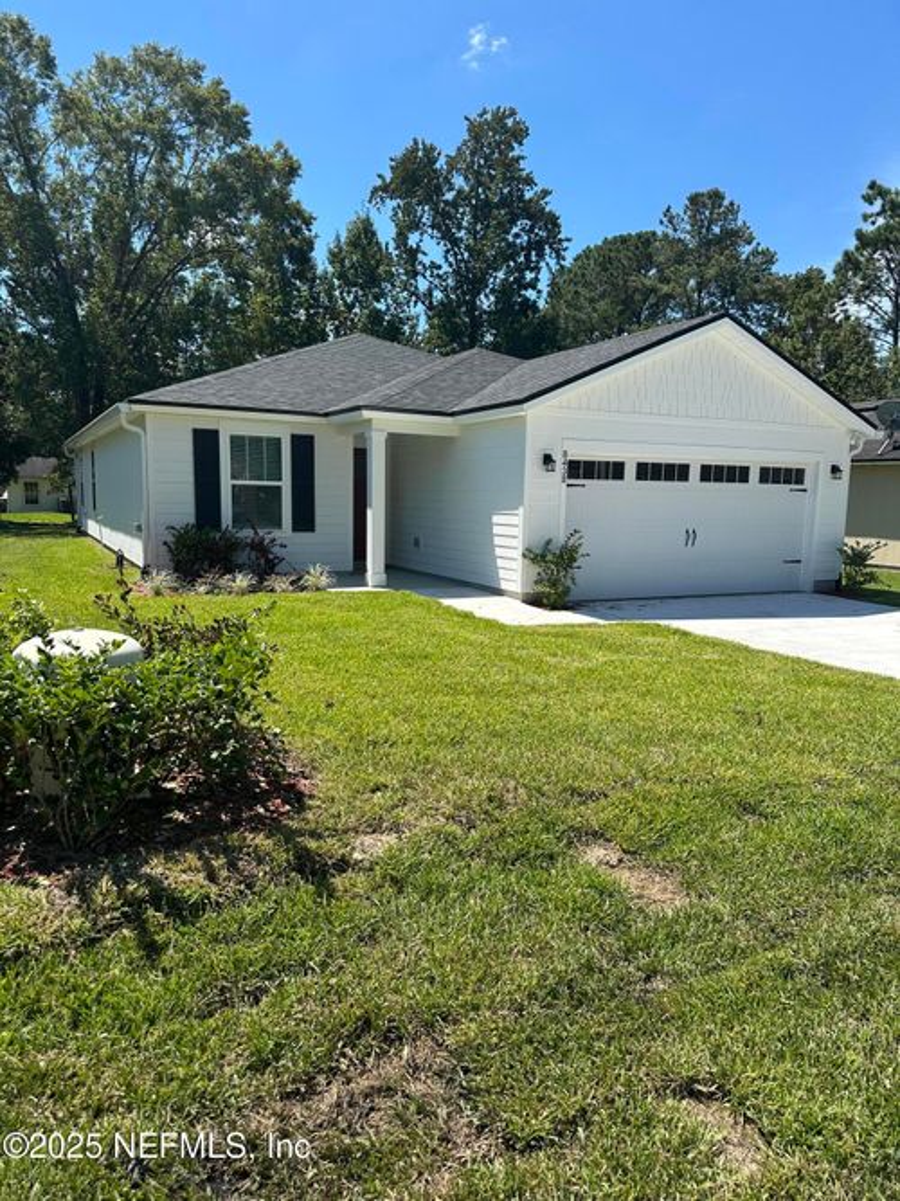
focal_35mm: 24
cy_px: 600
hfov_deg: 56.8
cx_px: 450
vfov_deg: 71.6
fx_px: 832
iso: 80
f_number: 1.78
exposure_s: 1/3247
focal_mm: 6.86
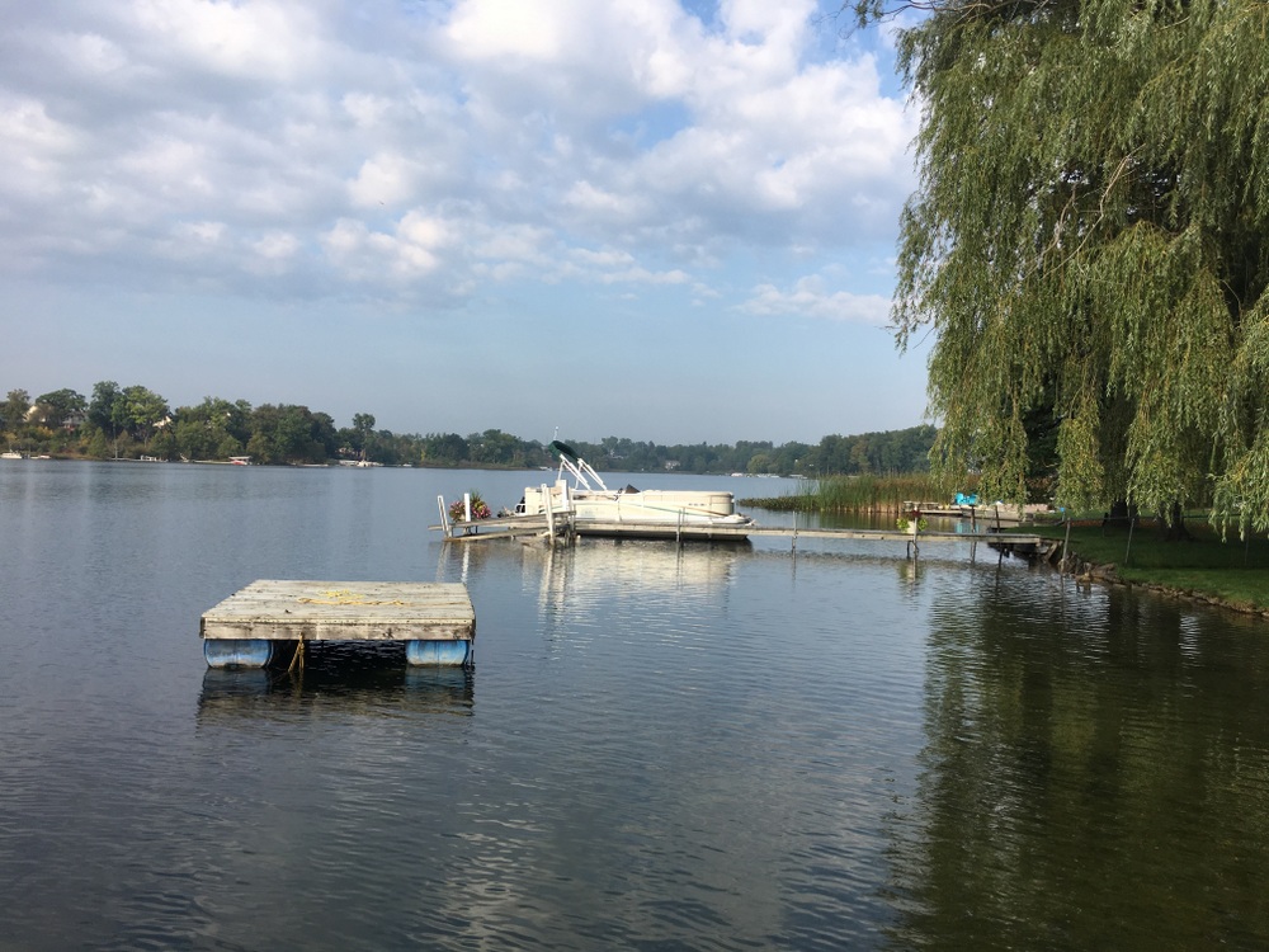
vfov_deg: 48.2
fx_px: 1063
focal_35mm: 29
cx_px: 634
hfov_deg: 61.7
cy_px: 476
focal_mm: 4.15
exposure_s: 1/1012
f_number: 2.2
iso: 25
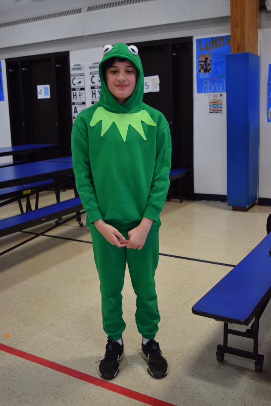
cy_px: 203
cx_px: 136
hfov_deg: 34.2
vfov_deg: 49.5
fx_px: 440
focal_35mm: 39
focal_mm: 26
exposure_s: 1/60
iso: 450
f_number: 4
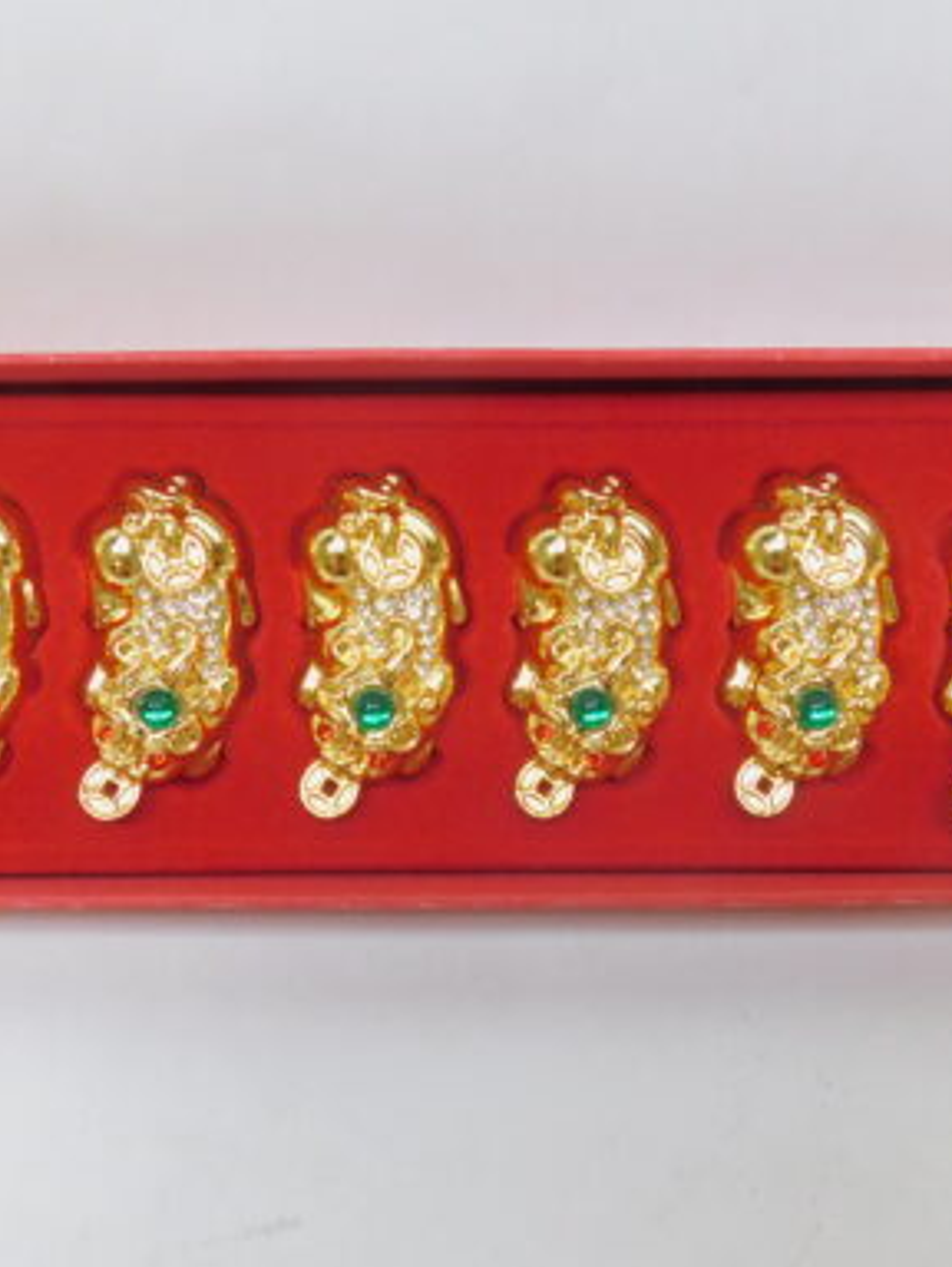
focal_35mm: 24
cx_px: 493
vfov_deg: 71.5
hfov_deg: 56.9
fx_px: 879
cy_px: 632
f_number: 3
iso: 180
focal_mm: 4
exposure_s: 1/30
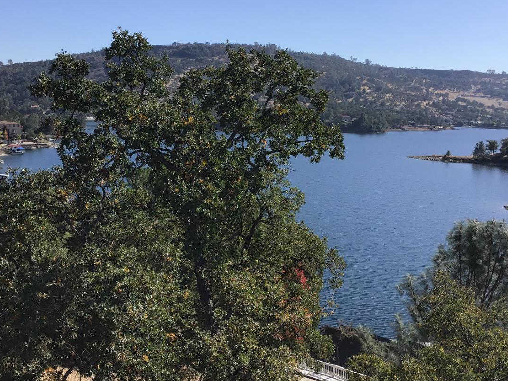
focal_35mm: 43
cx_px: 227
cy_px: 173
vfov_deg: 33.6
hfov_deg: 43.8
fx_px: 631
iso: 25
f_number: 2.4
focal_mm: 3.3
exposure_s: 1/1631
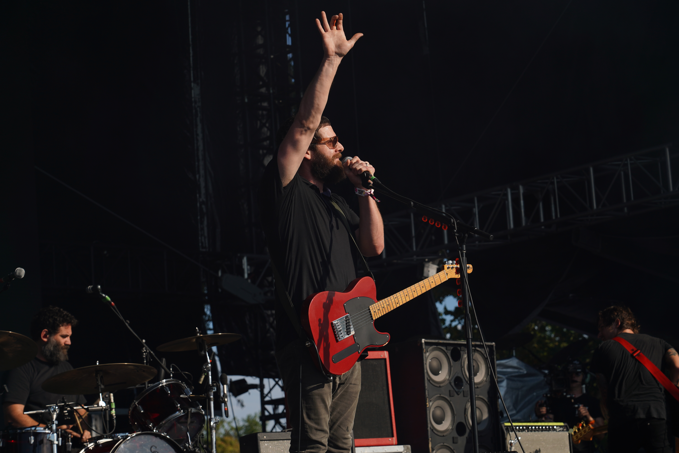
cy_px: 226
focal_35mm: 105
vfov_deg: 13.0
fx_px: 1980
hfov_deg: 19.5
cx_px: 340
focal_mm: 105
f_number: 8
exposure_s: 1/500
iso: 100
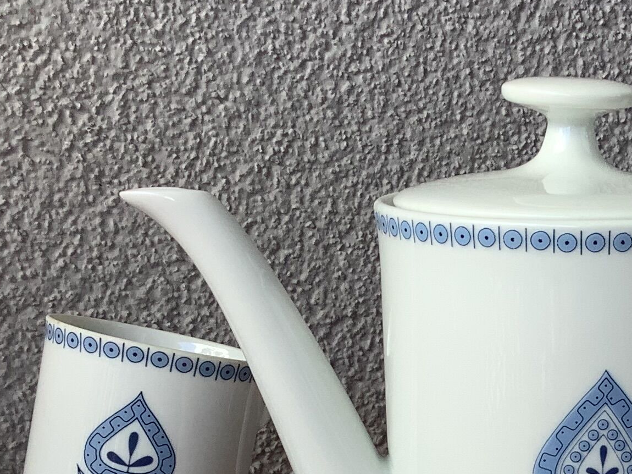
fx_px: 1606
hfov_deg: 21.5
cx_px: 625
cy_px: 536
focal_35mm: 88
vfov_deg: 16.2
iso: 25
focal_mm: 3.3
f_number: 2.4
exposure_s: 1/124
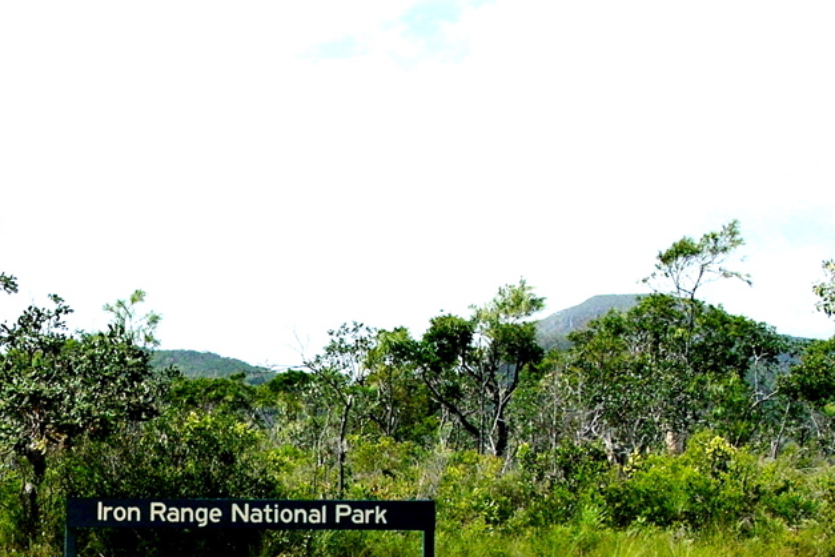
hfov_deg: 50.7
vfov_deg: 35.0
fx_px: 881
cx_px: 414
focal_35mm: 38
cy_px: 310
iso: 50
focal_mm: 6
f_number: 3.7
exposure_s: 1/805
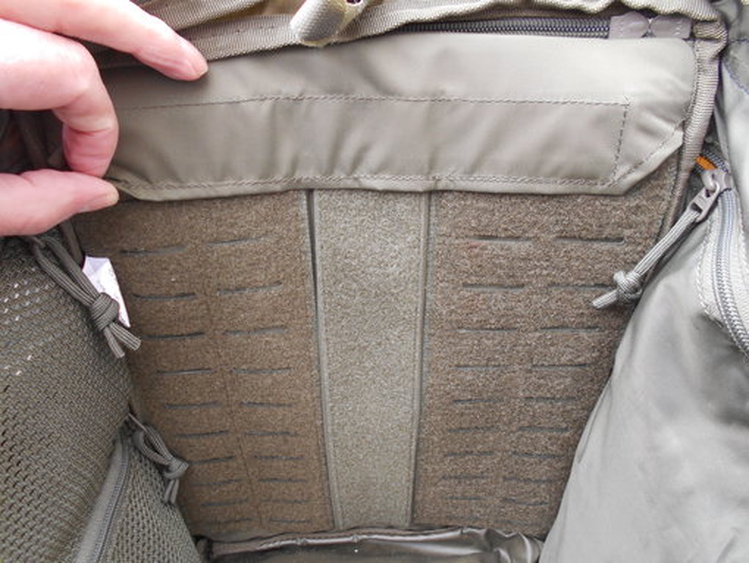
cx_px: 374
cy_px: 282
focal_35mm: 26
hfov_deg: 67.3
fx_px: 563
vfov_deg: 53.1
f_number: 3.2
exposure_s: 1/30
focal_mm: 4.6
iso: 160
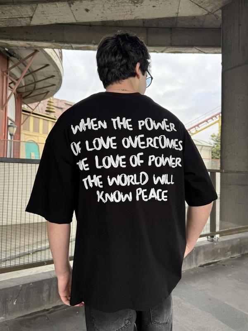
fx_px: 229
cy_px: 166
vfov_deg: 71.6
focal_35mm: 24
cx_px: 124
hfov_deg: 56.8
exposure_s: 1/443
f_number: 1.78
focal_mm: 6.76
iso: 80
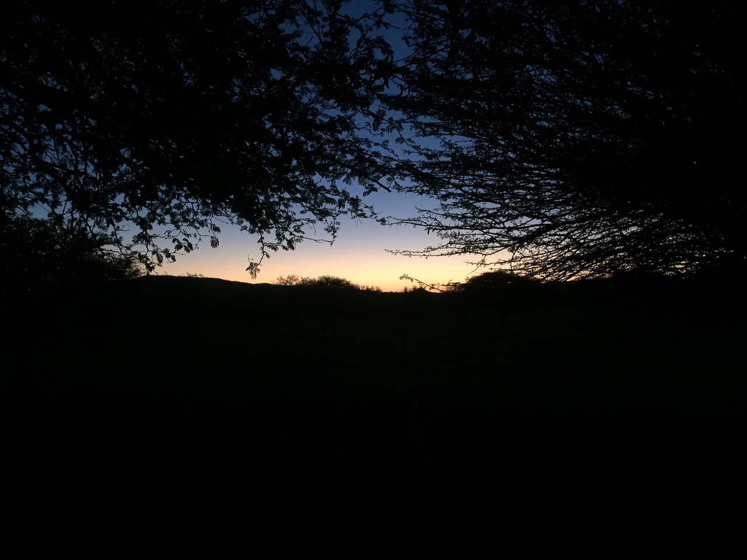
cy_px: 280
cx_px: 374
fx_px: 626
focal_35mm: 29
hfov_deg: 61.7
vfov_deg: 48.2
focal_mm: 4.15
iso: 125
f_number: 2.2
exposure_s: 1/33
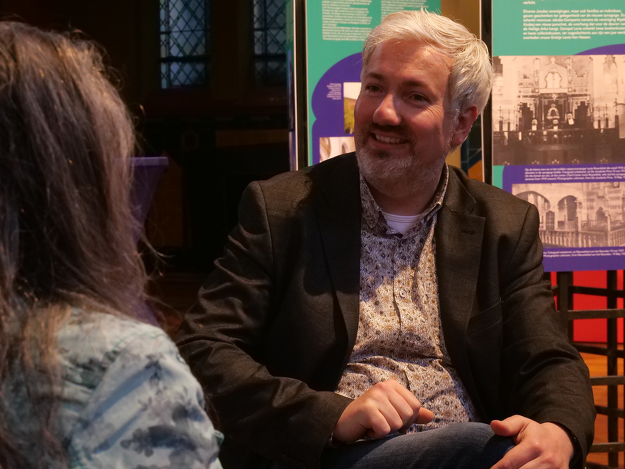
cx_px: 312
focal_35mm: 84
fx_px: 1517
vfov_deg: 17.6
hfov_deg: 23.3
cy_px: 234
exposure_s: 1/50
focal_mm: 42
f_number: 8
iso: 3200
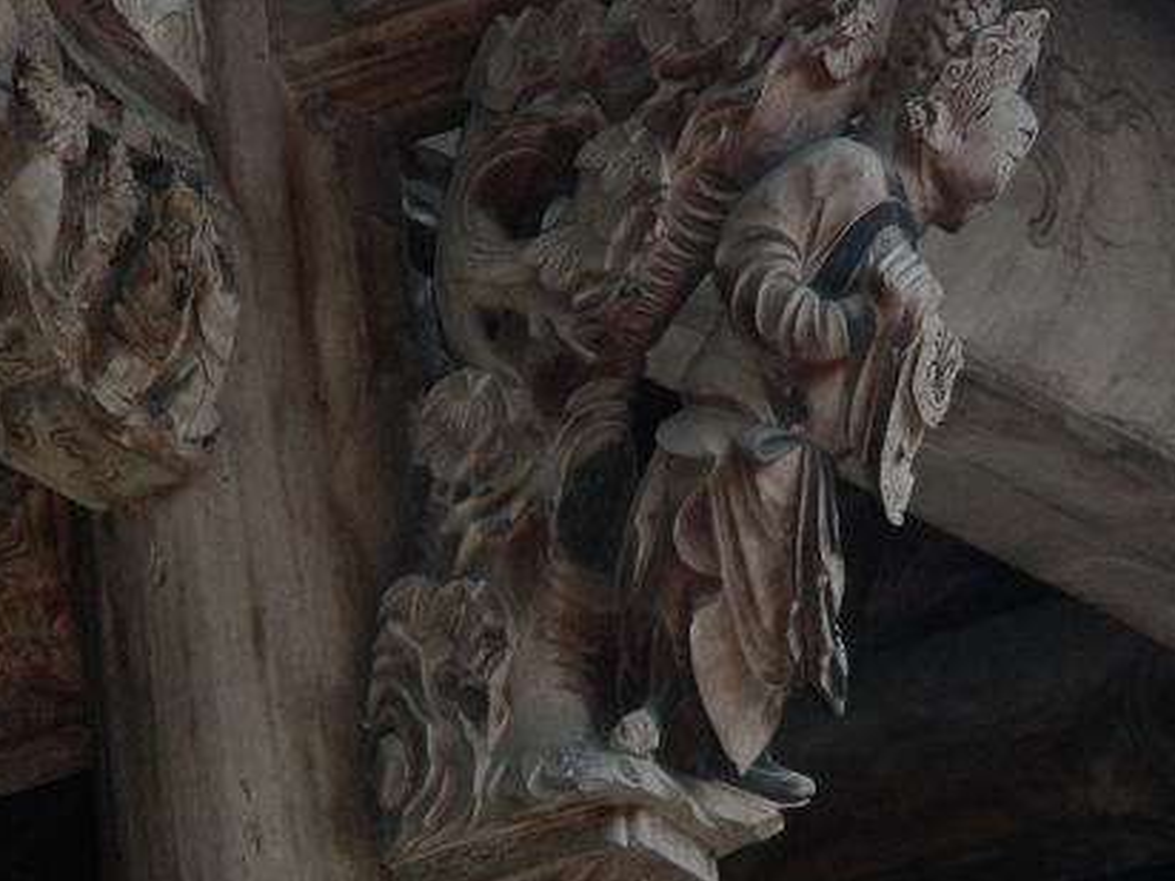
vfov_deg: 5.4
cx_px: 565
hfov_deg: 7.2
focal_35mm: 276
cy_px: 614
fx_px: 9369
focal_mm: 32.7
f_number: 3.5
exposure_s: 1/204
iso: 200
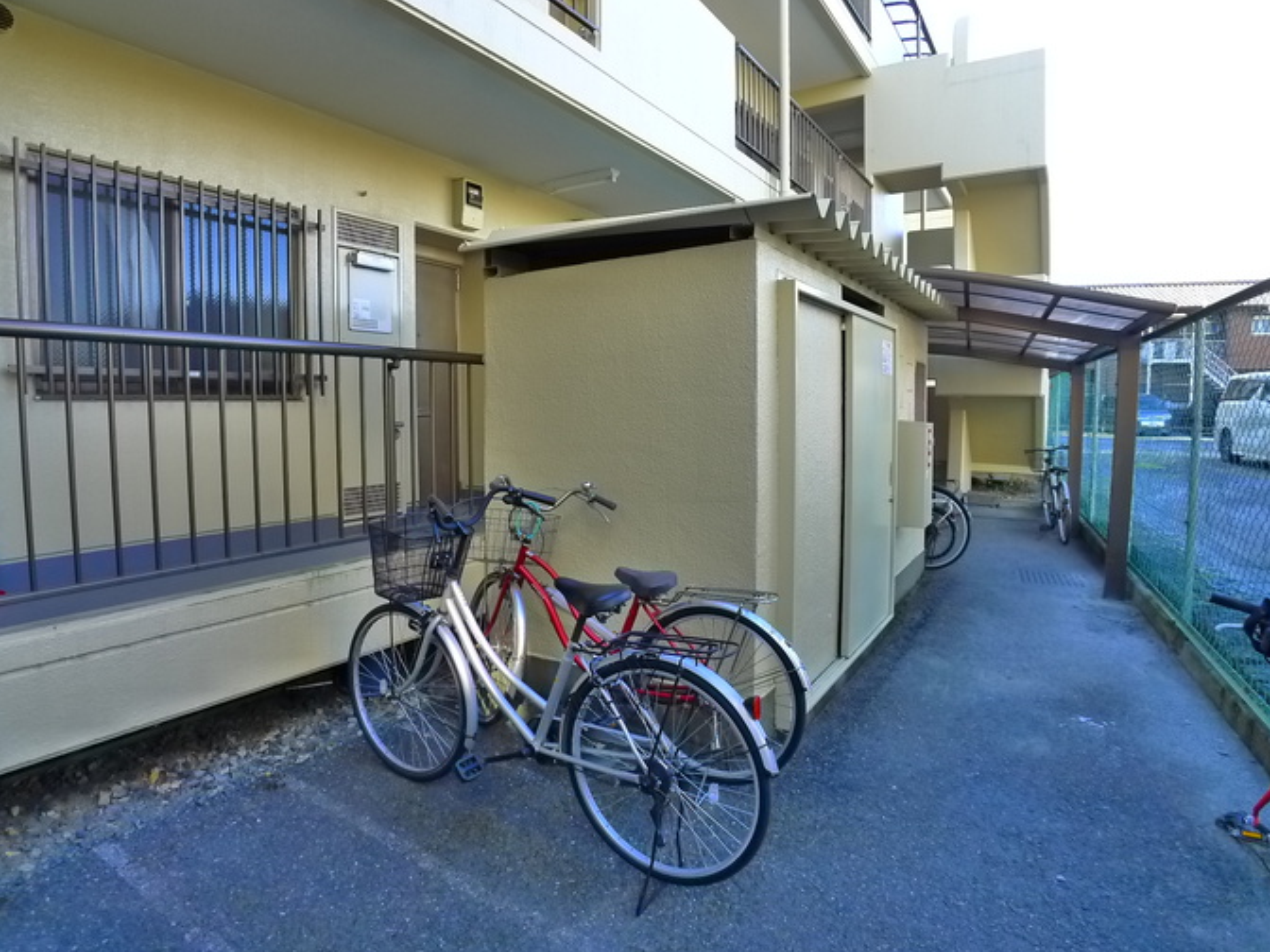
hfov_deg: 69.4
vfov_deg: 54.9
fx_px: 917
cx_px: 616
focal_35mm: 25
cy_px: 464
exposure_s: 1/125
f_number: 2.8
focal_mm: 5.1
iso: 400
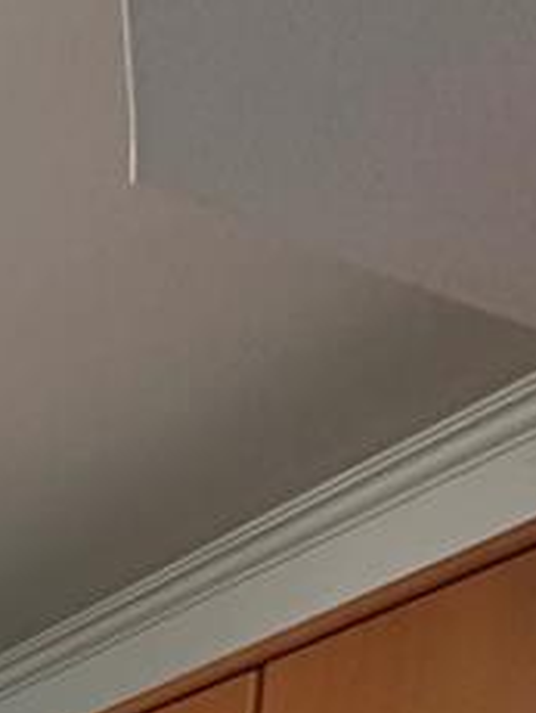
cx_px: -449
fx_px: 1504
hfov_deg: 16.6
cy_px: 1603
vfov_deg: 16.2
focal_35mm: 73
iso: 400
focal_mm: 2.22
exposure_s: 1/60
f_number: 2.2
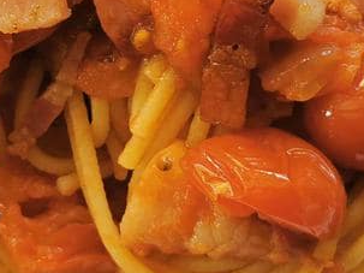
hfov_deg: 18.3
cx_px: 96
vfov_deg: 13.8
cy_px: 54
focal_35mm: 107
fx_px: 1125
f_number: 1.6
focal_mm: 5.56
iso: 160
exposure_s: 1/100
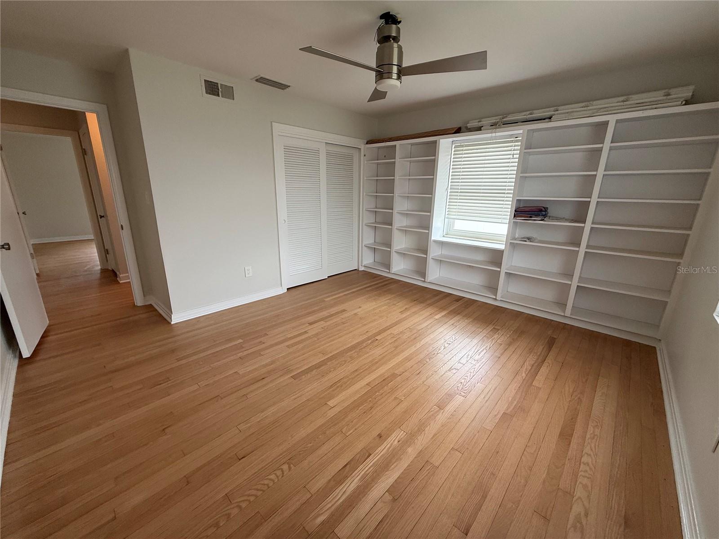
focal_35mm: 14
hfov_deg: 102.1
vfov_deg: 85.7
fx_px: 291
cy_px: 270
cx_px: 360
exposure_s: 1/99
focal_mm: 2.22
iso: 125
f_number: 2.2
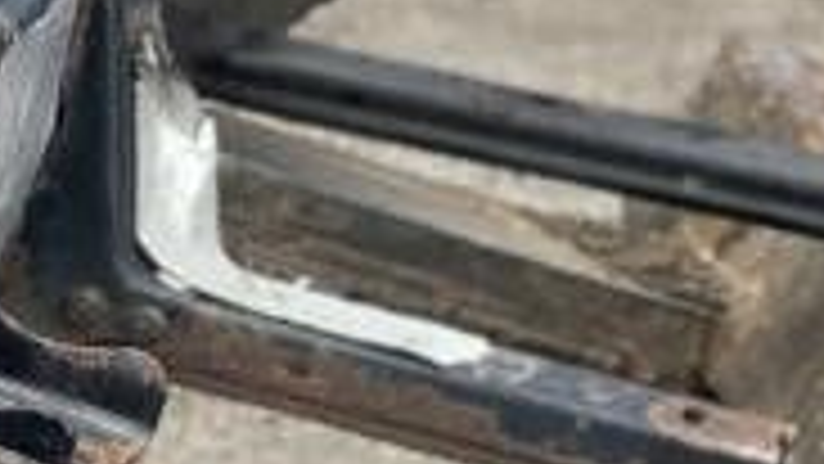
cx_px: -504
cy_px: 892
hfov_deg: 8.5
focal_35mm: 248
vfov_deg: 4.8
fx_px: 5419
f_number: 2.4
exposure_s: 1/122
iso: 16
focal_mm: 6
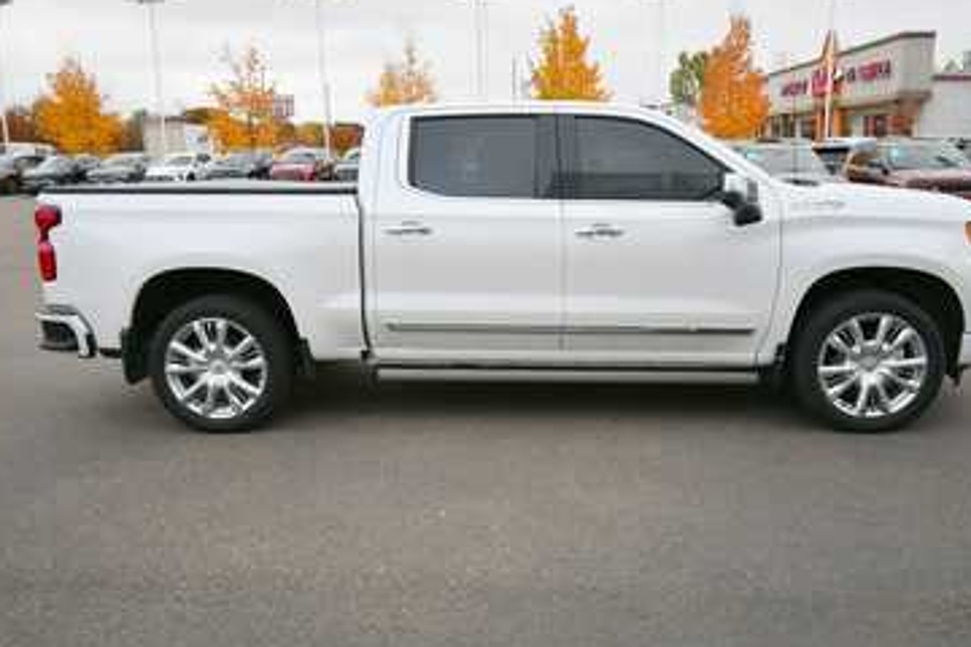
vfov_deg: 43.6
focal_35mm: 30
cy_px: 303
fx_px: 809
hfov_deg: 61.9
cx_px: 510
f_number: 5.6
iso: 220
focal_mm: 18
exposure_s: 1/250
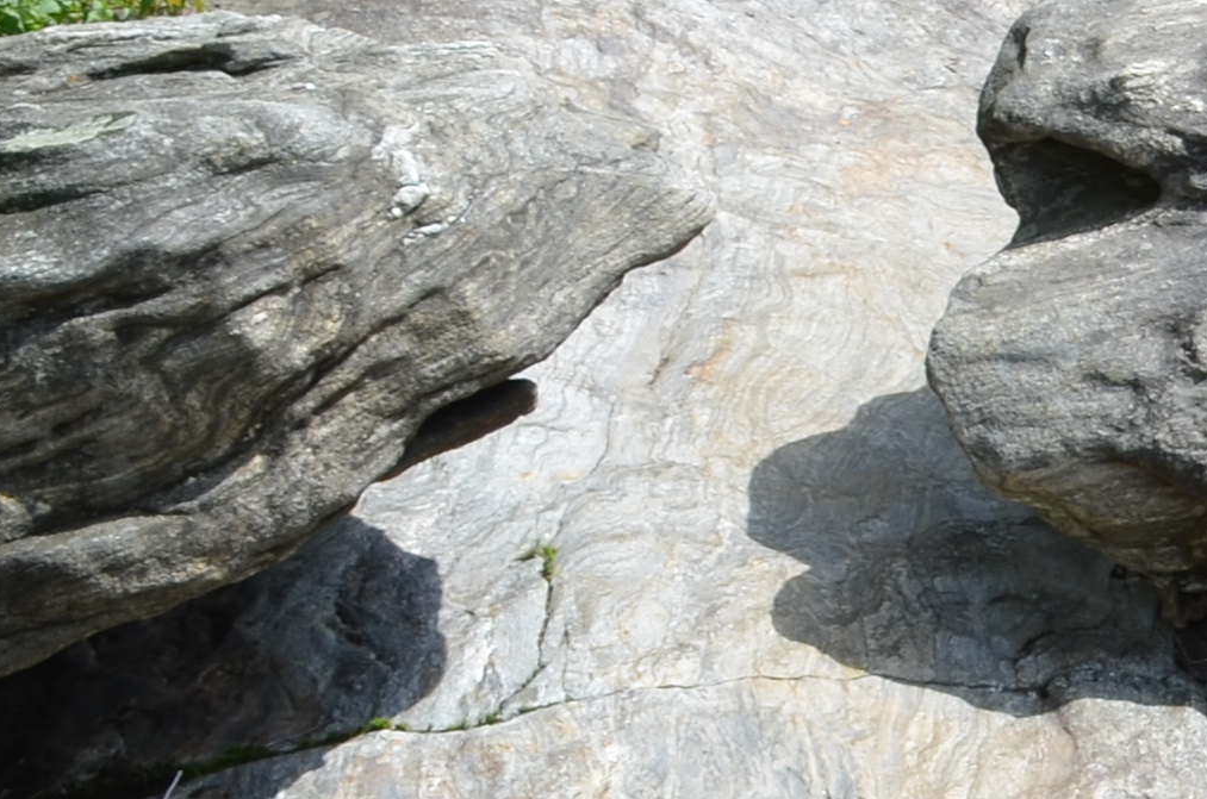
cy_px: -286
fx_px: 4885
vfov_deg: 9.2
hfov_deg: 12.4
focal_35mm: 146
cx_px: 2434
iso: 100
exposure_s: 1/250
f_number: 8
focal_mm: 20
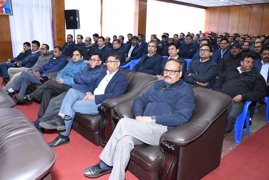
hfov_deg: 67.4
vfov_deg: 47.9
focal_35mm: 27
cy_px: 90
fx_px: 202
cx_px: 134
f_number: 5
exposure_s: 1/125
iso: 3200
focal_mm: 18
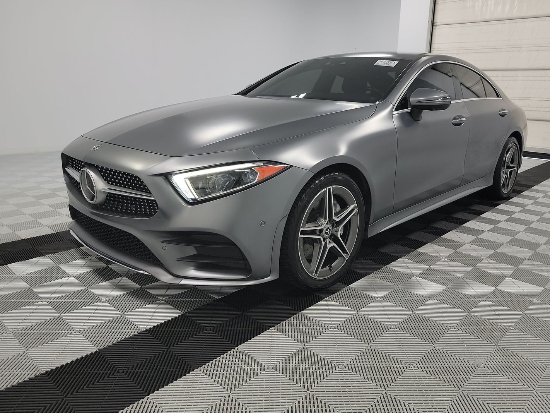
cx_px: 304
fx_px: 429
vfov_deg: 51.3
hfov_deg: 65.1
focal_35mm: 27
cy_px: 187
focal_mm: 6.7
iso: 86
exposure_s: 1/119
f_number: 1.8
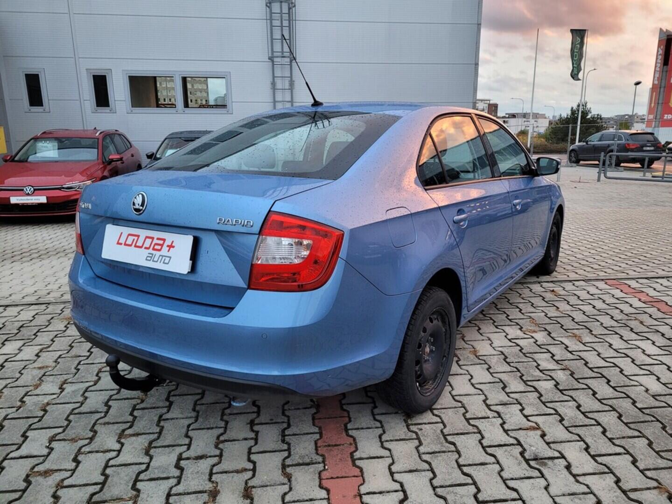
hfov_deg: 67.3
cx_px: 336
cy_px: 252
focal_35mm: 26
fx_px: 505
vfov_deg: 53.1
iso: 200
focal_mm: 5.4
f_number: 1.8
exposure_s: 1/50
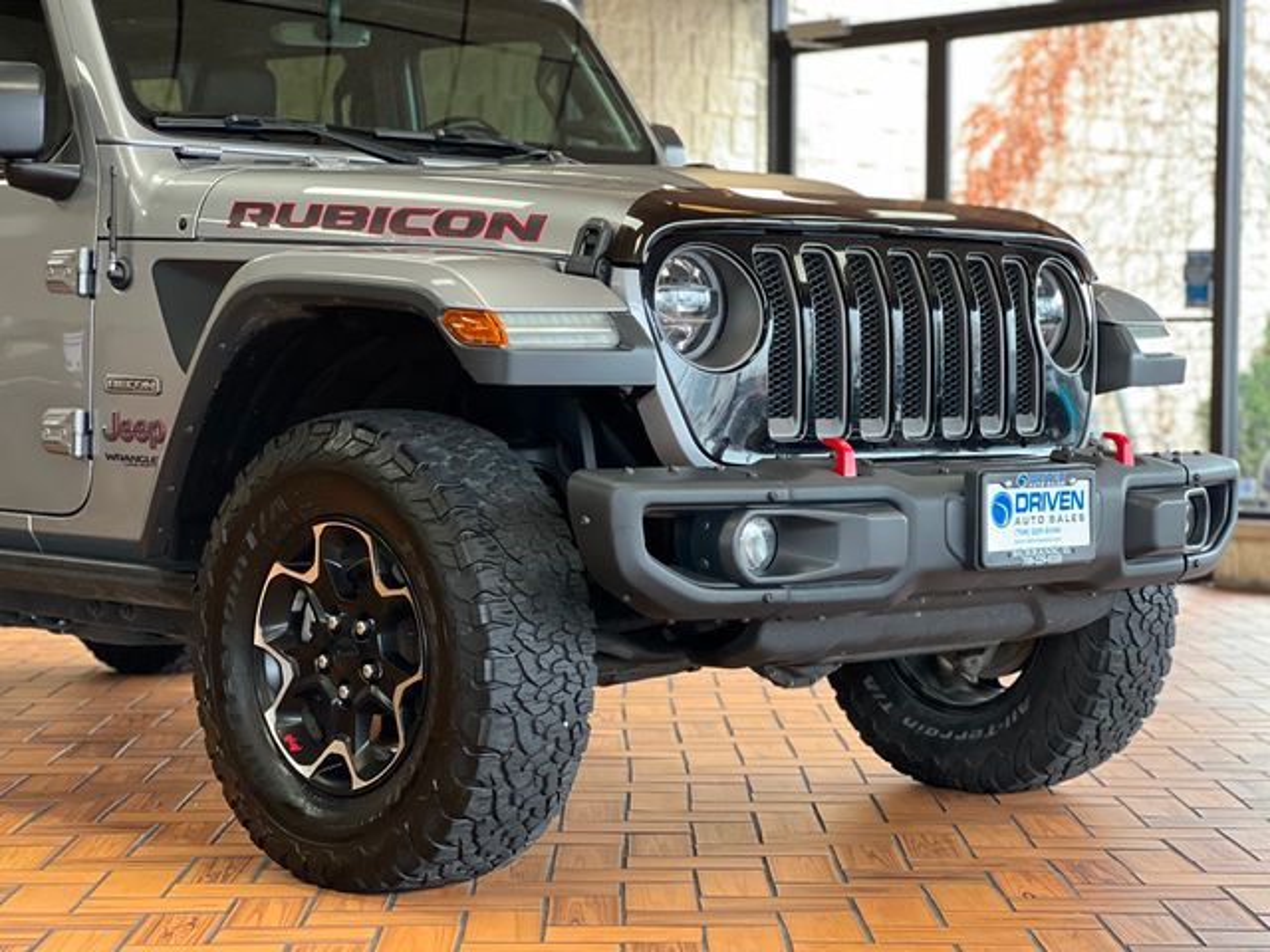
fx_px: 2825
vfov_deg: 19.1
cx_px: 635
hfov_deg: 25.3
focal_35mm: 77
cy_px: 476
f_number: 2.8
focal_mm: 9
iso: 250
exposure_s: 1/40
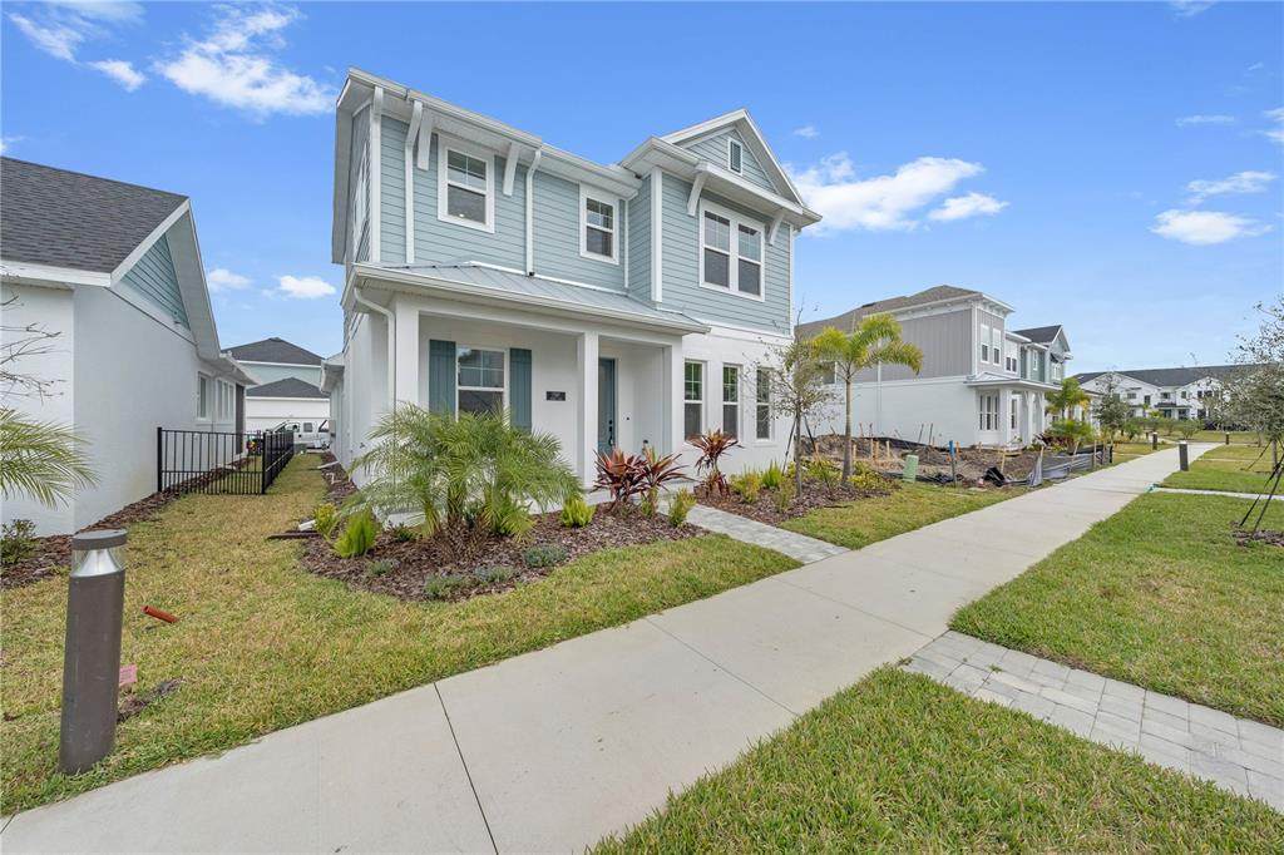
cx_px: 642
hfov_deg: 112.6
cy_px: 428
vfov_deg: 90.0
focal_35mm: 12
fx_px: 428
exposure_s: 1/2000
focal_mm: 12
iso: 640
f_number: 8
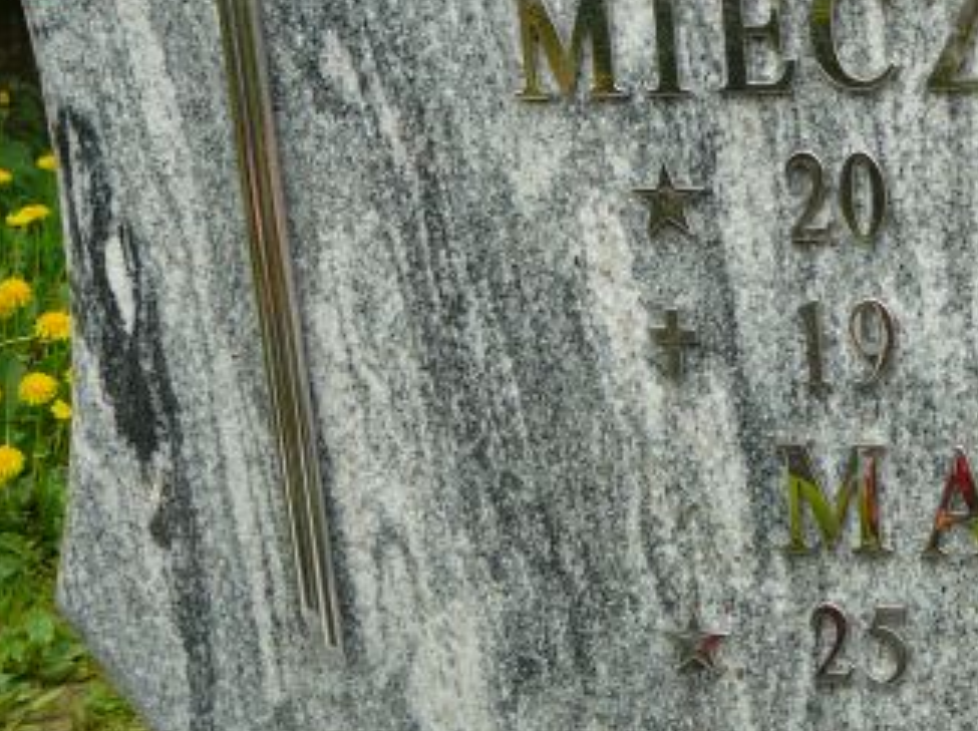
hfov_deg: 26.9
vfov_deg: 21.3
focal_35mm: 69
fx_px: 1947
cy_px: 361
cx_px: 936
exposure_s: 1/320
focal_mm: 5.2
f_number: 2.8
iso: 80
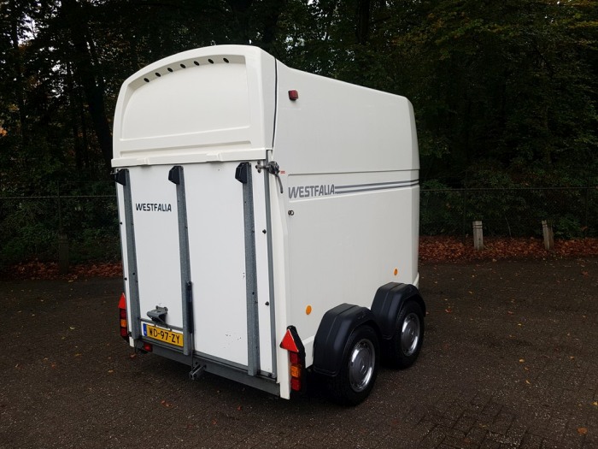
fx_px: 449
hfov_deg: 67.3
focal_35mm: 26
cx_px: 299
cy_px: 224
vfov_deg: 53.1
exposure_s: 1/330
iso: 50
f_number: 1.7
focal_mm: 4.2
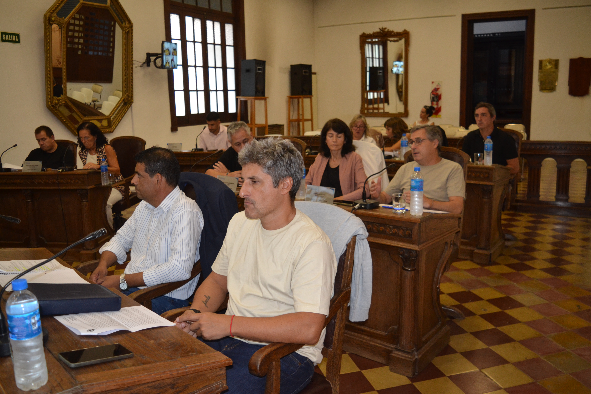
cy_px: 197
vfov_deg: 41.7
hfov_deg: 59.5
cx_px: 296
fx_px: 517
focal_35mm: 32
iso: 1000
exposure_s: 1/60
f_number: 3.8
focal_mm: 21
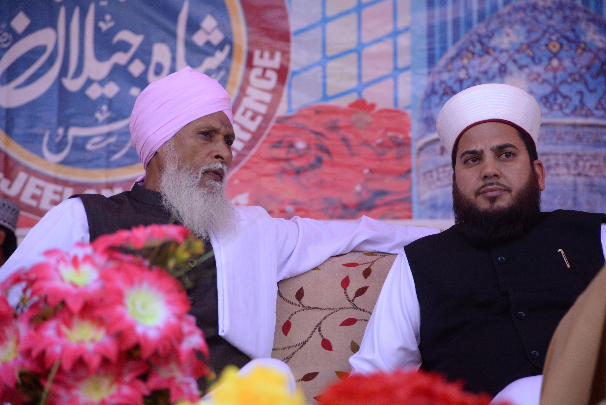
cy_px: 202
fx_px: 2021
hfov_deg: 17.1
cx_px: 303
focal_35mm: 120
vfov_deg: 11.4
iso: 2000
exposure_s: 1/1250
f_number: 6.3
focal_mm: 120
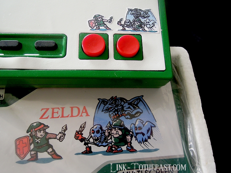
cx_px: 116
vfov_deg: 56.8
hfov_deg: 71.6
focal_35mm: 24
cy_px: 86
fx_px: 160
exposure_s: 1/30
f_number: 2.8
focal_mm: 4.3
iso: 220
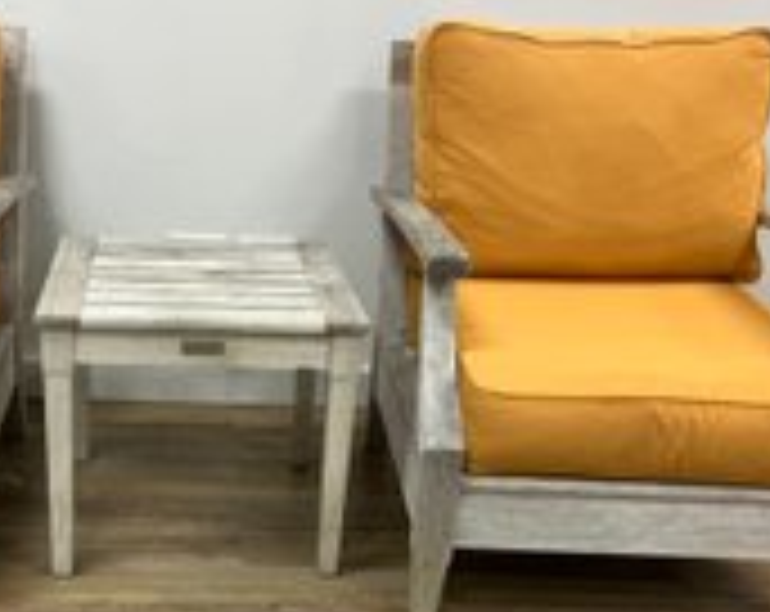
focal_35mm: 51
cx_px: 205
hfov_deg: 36.0
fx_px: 1160
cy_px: 425
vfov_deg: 29.3
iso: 80
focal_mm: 5.7
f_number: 1.5
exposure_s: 1/60
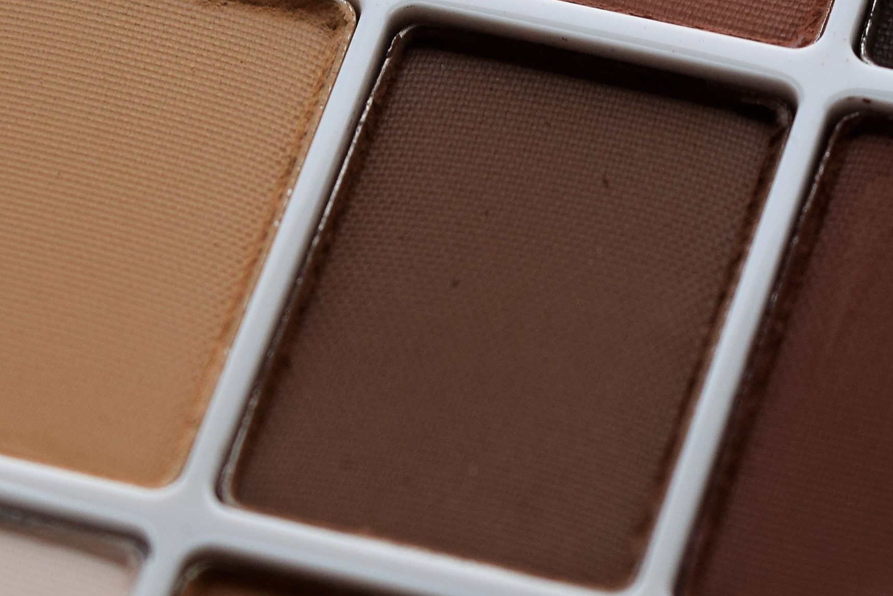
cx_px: 249
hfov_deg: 7.2
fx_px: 7113
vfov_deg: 4.8
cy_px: 93
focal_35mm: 287
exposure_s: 1/125
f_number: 5.6
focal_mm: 55
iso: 400
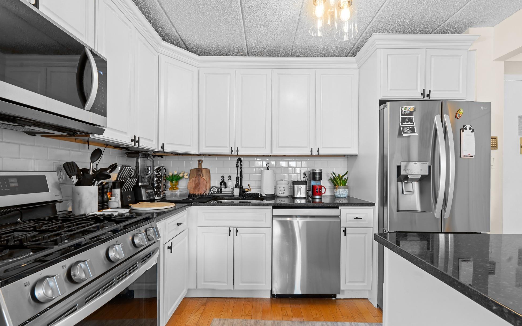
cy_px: 181
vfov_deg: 74.5
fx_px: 213
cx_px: 263
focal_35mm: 15
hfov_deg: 101.5
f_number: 10
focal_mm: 14
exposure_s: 1/1.67
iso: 250
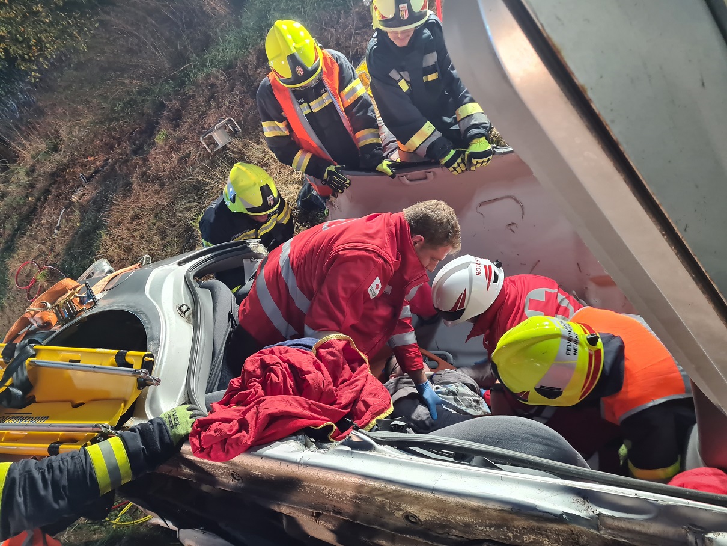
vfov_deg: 53.1
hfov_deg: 67.3
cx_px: 364
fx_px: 546
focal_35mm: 26
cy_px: 273
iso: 125
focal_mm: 5.4
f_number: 1.8
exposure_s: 1/50
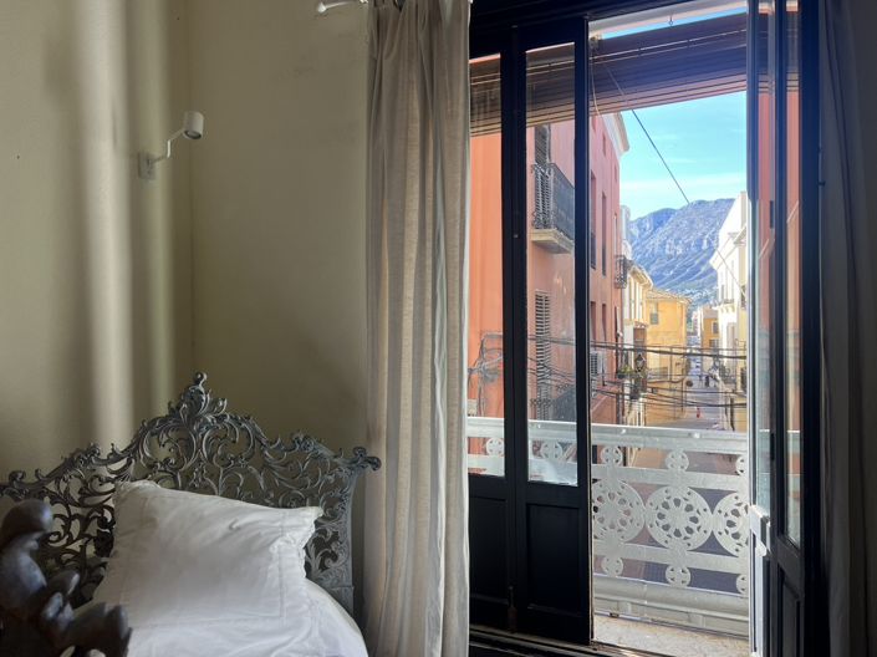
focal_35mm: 26
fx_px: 658
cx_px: 438
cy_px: 328
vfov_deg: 53.0
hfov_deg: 67.3
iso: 50
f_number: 1.5
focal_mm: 5.7
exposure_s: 1/343
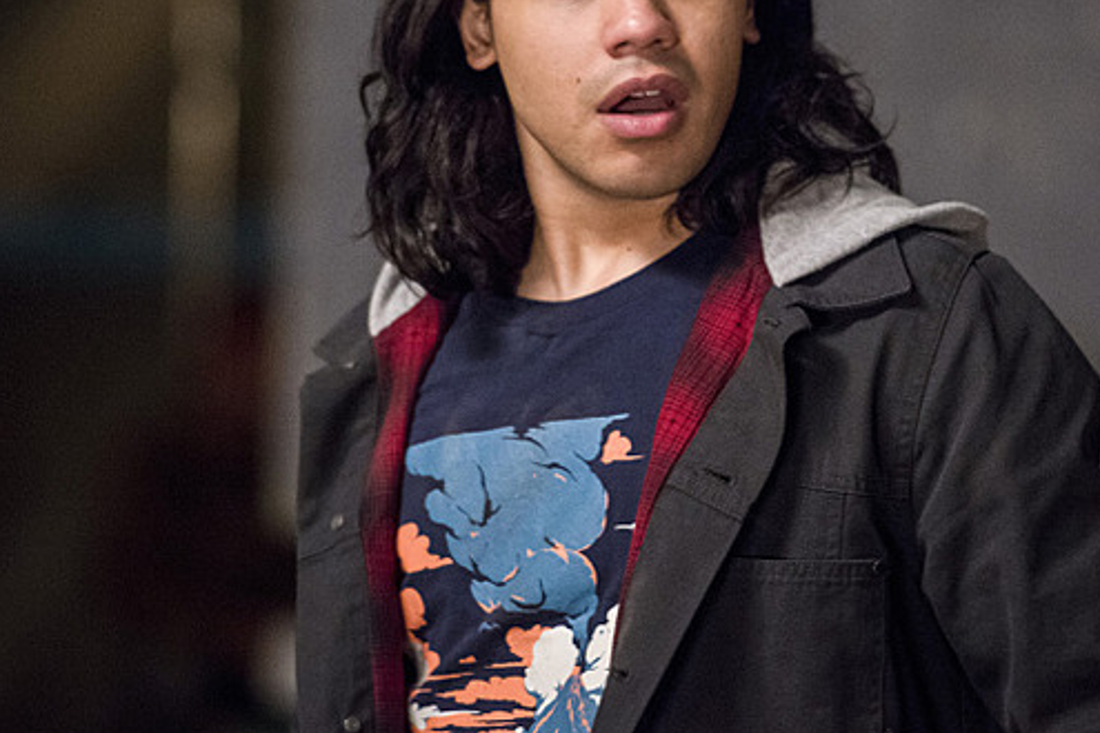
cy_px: 238
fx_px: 9624
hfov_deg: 6.5
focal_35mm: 315
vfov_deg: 4.4
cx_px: 631
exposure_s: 1/100
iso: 4000
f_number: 2.8
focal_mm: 200
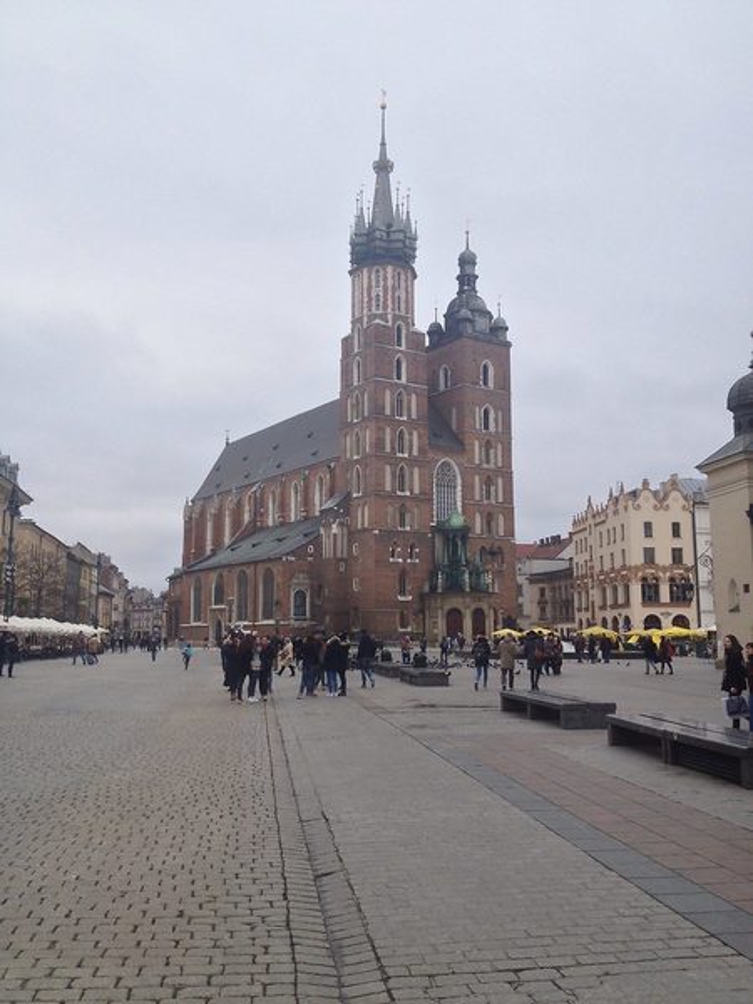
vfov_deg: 52.6
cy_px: 502
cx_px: 376
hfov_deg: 40.7
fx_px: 1015
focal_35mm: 35
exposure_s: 1/464
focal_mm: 4.28
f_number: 2.4
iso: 50
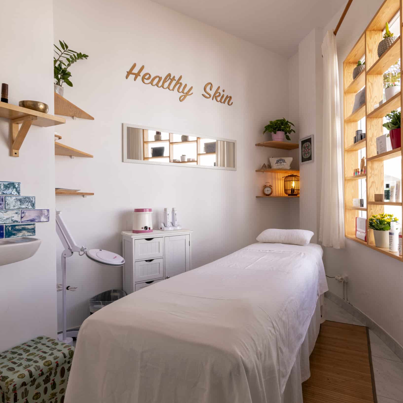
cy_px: 201
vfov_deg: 74.8
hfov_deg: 74.4
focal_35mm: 20
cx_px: 229
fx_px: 263
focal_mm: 15
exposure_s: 1/40
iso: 200
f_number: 8
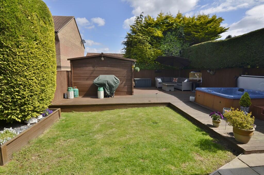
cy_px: 88
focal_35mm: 20
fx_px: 143
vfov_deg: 63.0
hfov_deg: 85.5
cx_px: 132
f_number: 8
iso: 100
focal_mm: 13
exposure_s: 1/200
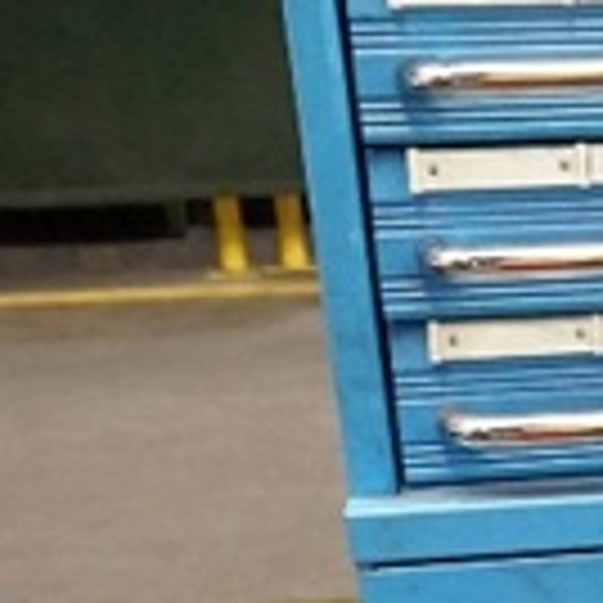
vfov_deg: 15.5
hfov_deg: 13.5
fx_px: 2168
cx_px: 1210
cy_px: 648
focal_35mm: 110
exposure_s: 1/160
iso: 3200
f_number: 3.5
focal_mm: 16
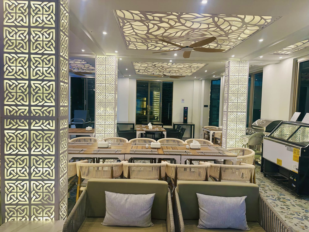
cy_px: 116
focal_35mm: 24
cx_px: 154
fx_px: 214
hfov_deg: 71.6
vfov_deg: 56.8
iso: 200
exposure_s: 1/100
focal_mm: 6.86
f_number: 1.78
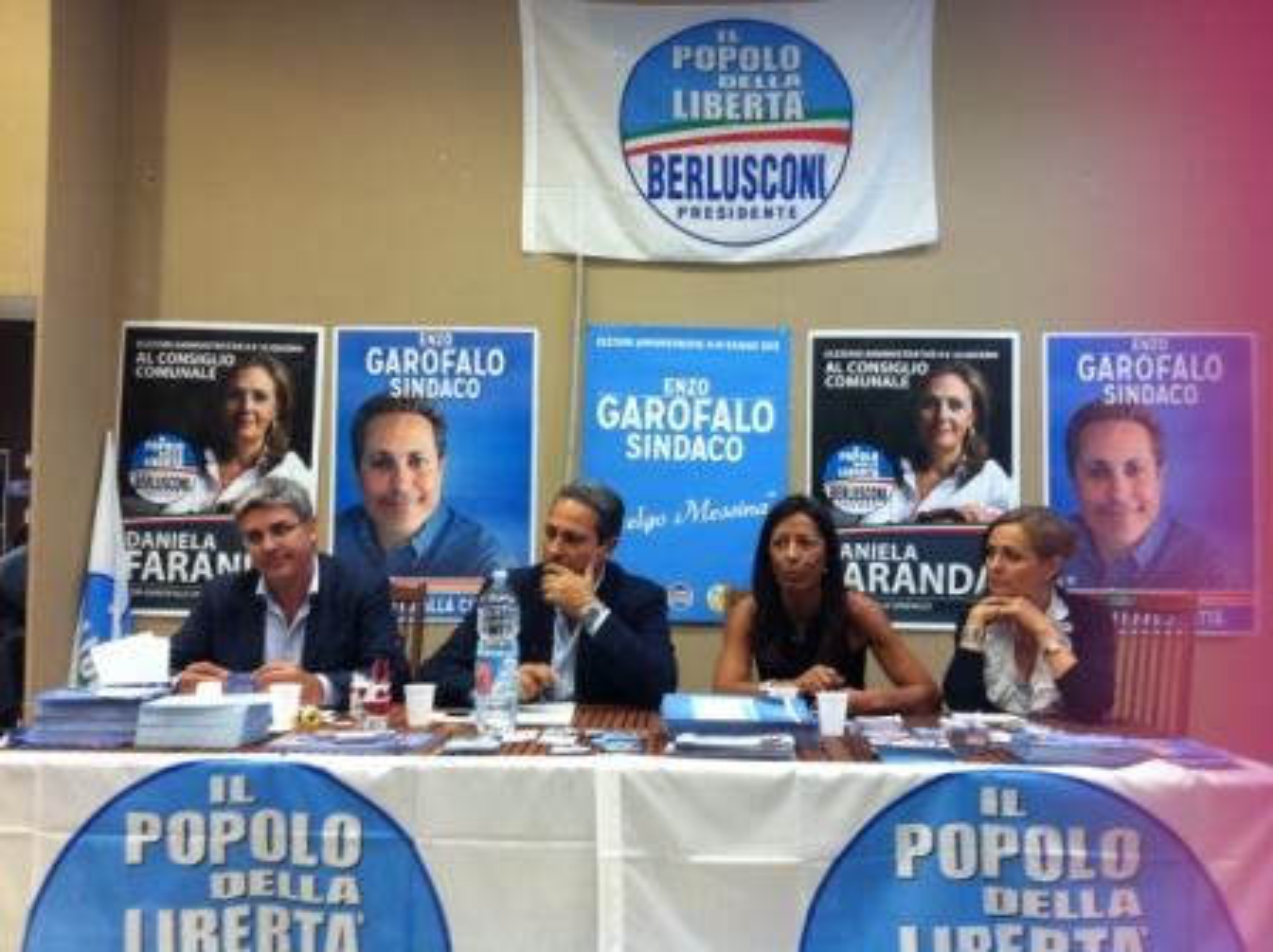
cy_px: 476
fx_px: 1286
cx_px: 636
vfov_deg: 40.6
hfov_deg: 52.7
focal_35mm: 35
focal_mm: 3.85
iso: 80
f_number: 2.8
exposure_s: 1/17
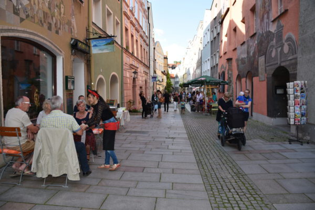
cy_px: 105
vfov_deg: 47.9
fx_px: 236
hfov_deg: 67.4
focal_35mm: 27
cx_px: 158
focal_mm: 18
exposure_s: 1/250
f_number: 4
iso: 100
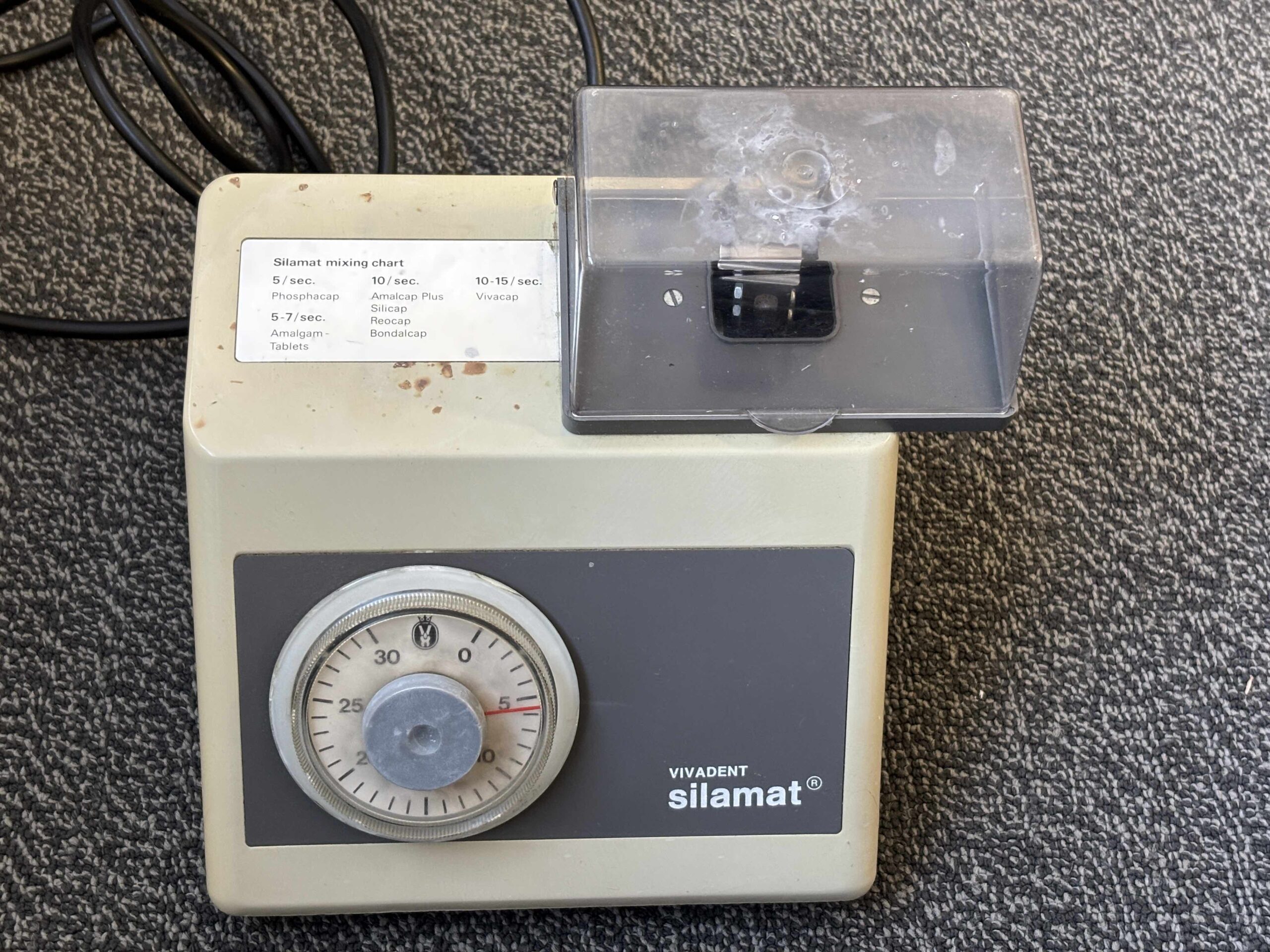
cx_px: 635
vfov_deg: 28.0
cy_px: 476
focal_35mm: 52
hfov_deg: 36.8
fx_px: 1908
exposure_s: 1/33
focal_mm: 5.96
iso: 160
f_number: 1.6
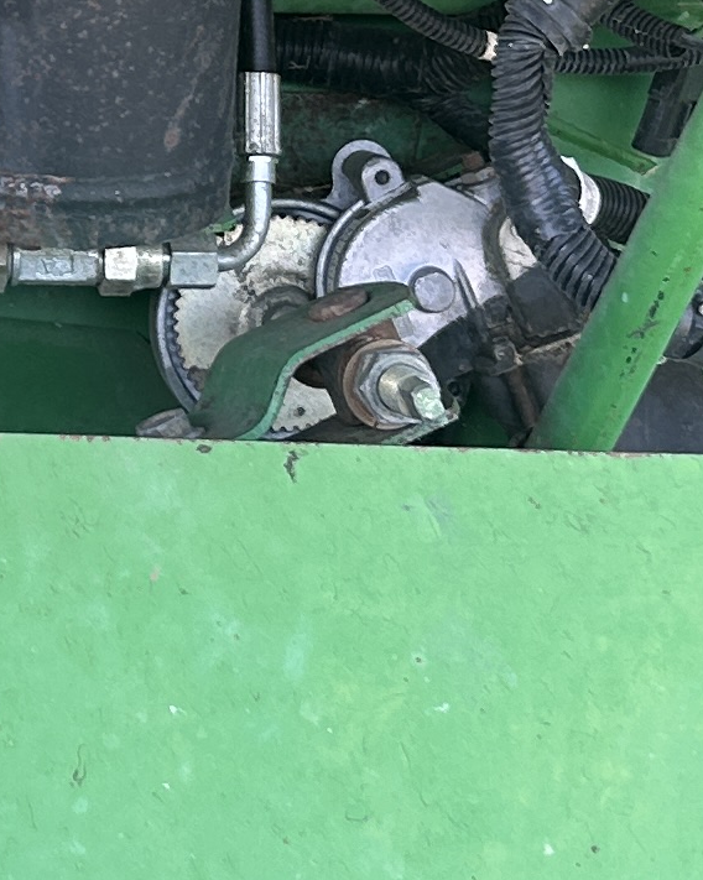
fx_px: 3748
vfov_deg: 13.0
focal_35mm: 144
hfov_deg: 10.2
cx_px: -489
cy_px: -208
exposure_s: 1/160
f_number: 1.5
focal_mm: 5.7
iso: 40
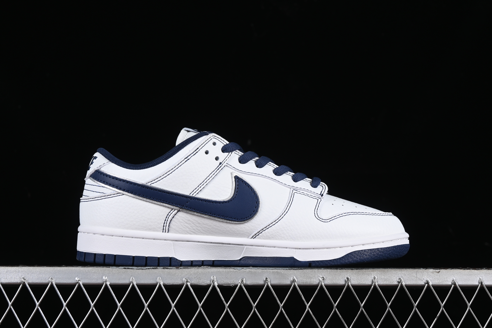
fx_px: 1025
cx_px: 246
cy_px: 164
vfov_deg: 18.2
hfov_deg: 27.0
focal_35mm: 75
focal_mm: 50
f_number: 8
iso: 160
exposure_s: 1/80
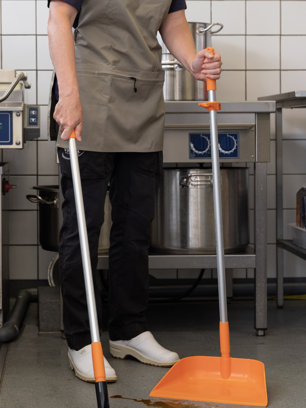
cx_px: 130
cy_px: 176
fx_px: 931
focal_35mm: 79
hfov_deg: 18.7
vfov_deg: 24.7
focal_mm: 58.6
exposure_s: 1/125
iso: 500
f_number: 6.4
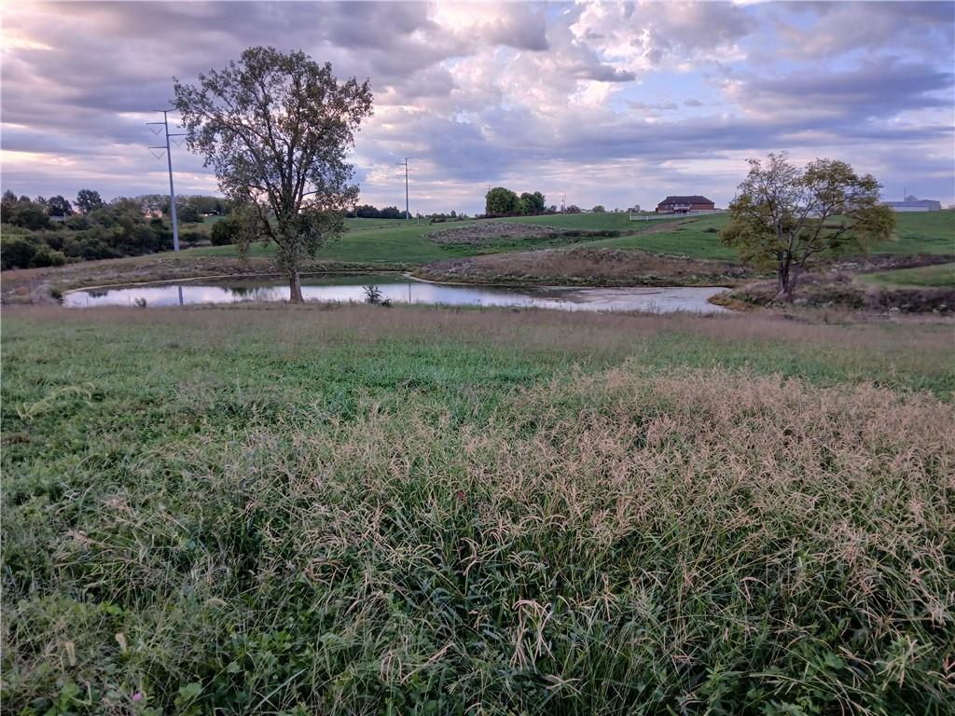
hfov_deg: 67.3
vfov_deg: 53.1
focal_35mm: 26
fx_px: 717
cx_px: 478
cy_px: 358
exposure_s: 1/120
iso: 40
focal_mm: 3.98
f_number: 1.8
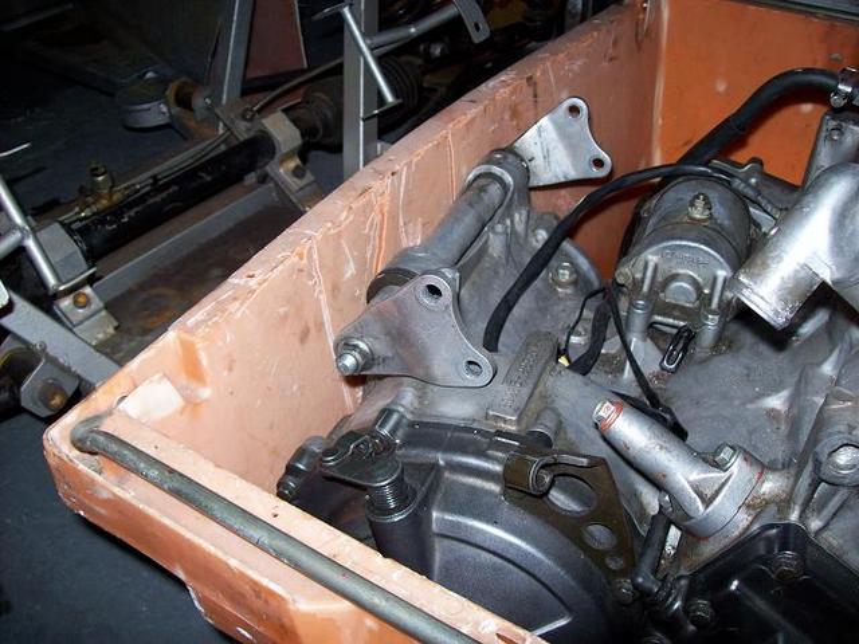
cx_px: 430
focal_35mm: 36
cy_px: 322
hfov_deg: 51.4
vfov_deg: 39.7
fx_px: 893
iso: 80
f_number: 2.7
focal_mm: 6
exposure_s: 1/64
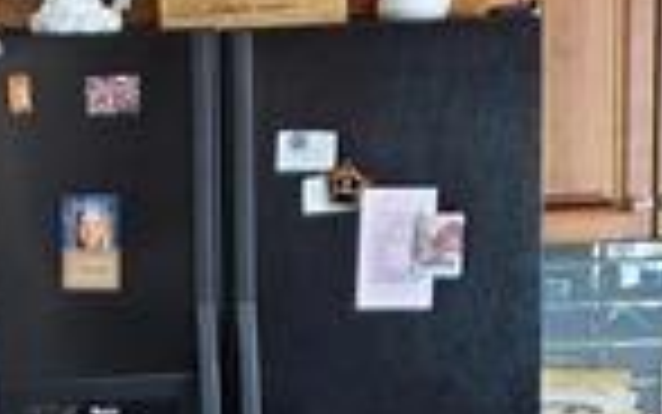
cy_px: 684
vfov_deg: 10.4
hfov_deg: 17.1
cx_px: 41
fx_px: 2166
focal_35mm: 120
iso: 250
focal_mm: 4.3
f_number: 1.5
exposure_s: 1/40
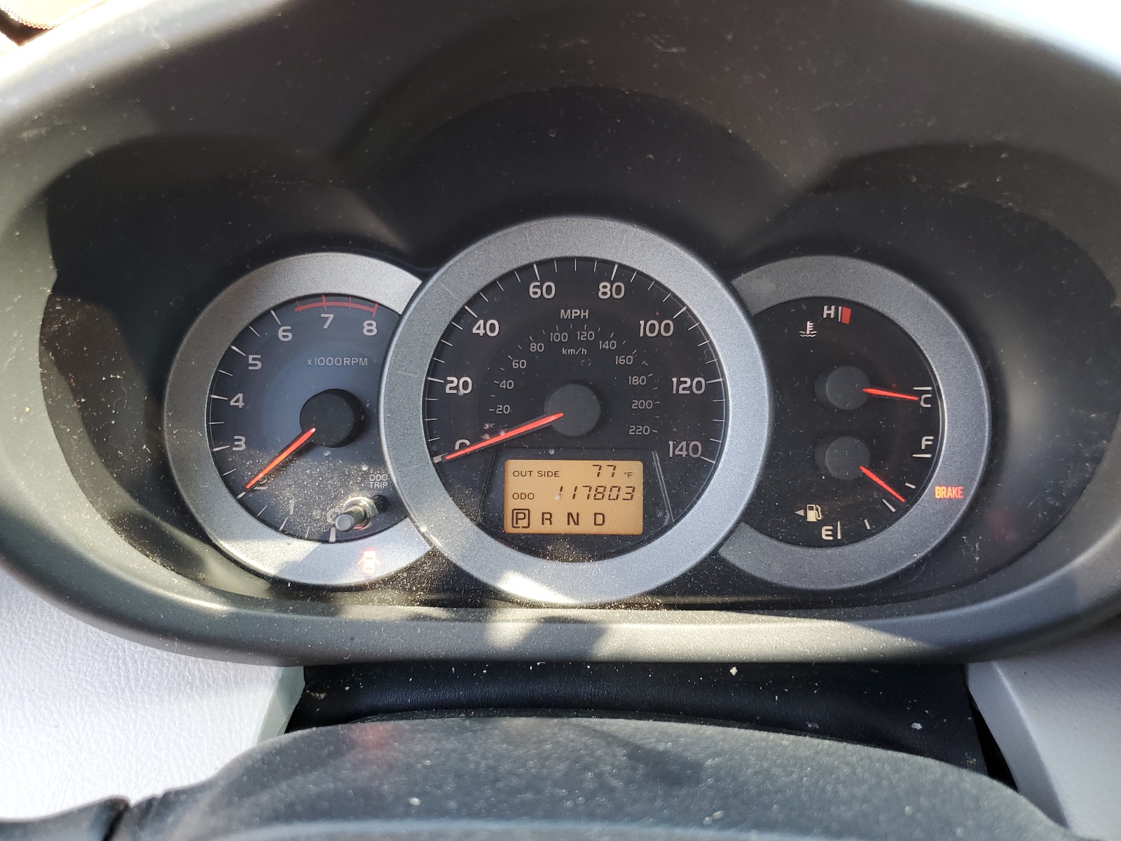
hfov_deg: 67.3
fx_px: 842
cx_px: 560
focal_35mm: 26
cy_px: 420
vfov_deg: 53.1
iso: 54
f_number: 1.5
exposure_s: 1/60.2
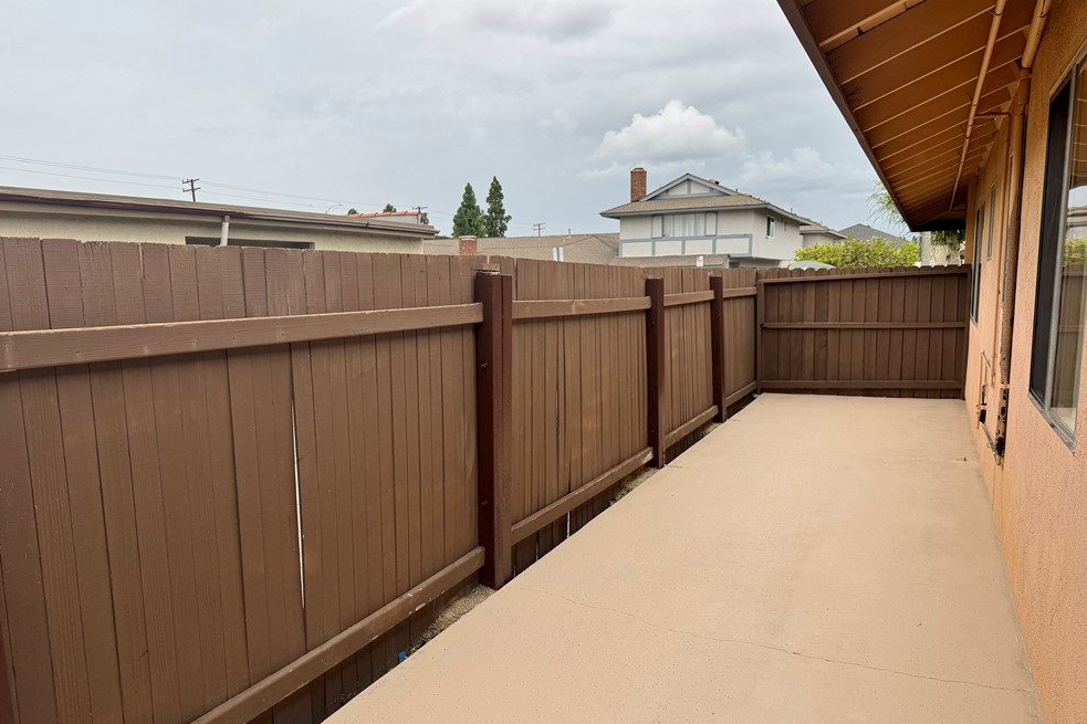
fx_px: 785
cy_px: 388
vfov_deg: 49.5
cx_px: 555
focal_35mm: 26
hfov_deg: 69.4
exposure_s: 1/707
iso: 80
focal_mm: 6.76
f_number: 1.78
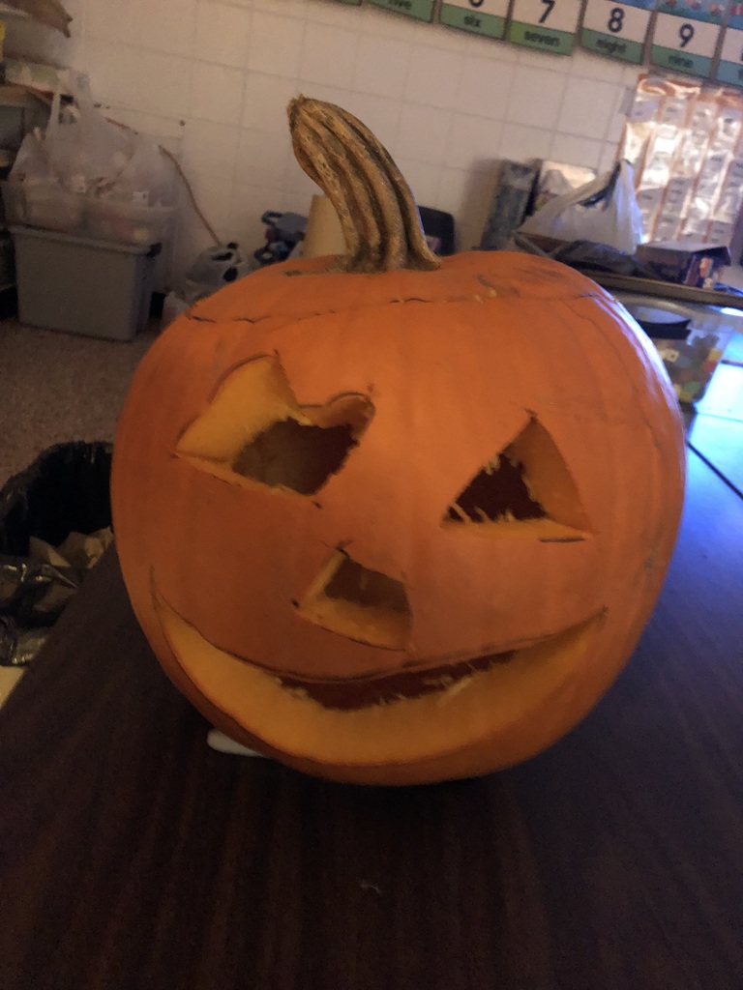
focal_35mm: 28
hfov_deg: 49.7
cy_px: 495
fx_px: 801
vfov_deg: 63.4
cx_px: 372
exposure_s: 1/4
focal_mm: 3.99
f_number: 1.8
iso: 500
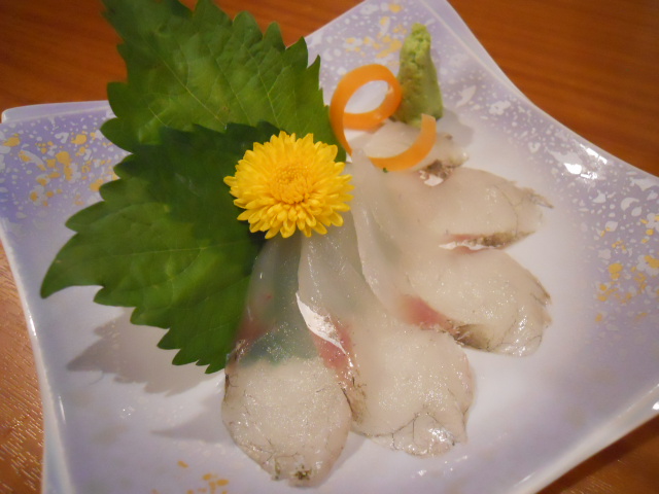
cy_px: 247
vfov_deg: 49.7
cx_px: 330
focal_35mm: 28
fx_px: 533
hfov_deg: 63.4
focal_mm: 5
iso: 800
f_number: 2.7
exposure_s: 1/20
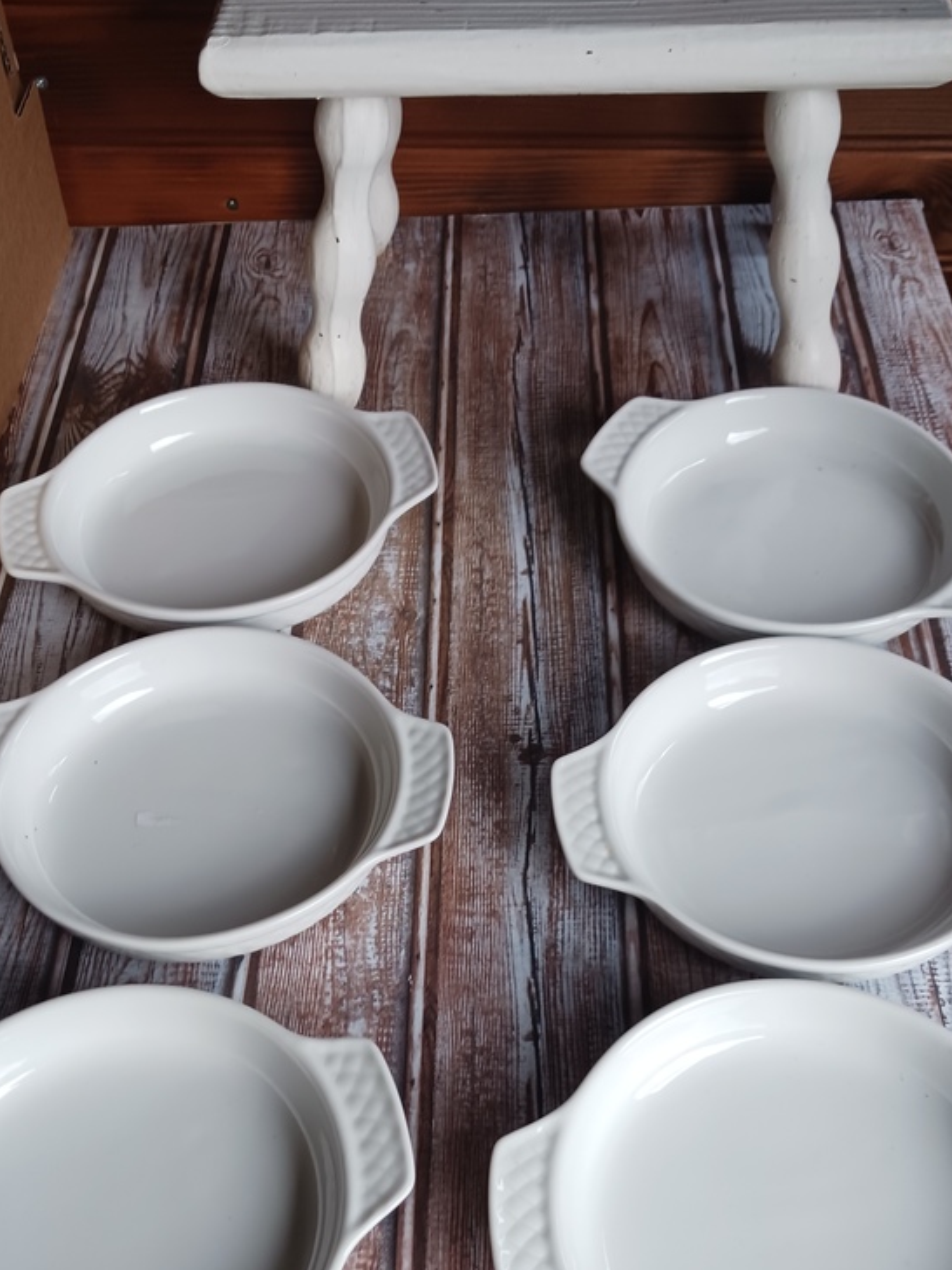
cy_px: 792
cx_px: 521
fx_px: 1393
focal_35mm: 38
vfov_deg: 48.5
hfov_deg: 37.7
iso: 125
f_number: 1.8
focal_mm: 4
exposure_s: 1/50
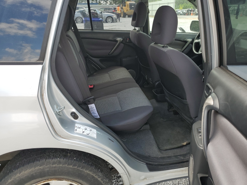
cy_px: 92
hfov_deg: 67.3
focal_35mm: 26
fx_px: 186
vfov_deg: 53.1
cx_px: 124
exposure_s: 1/476
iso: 50
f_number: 1.5
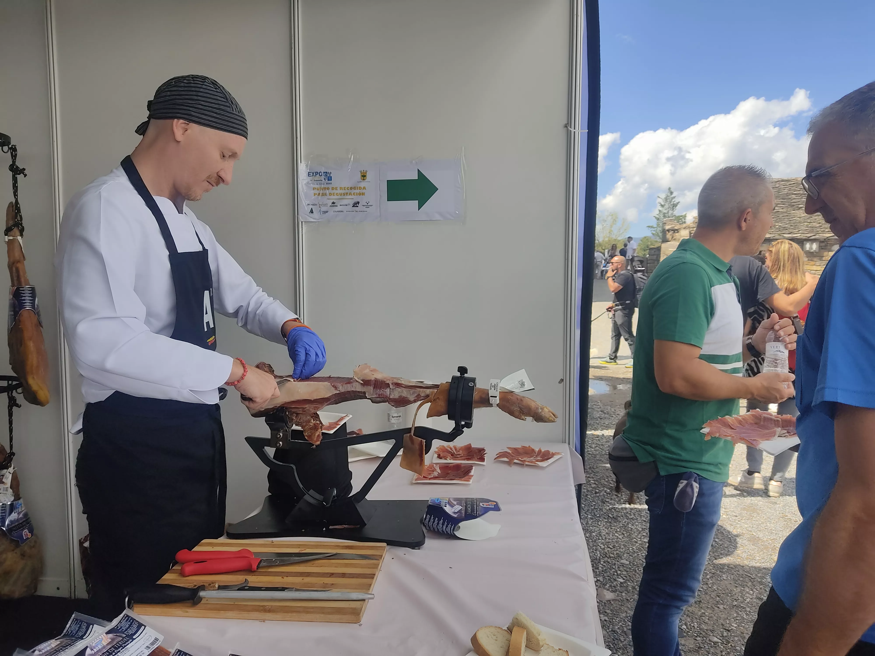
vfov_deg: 53.1
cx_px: 438
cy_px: 328
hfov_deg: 67.3
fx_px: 657
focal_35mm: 26
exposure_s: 1/932
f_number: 1.79
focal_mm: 4.74
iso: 100
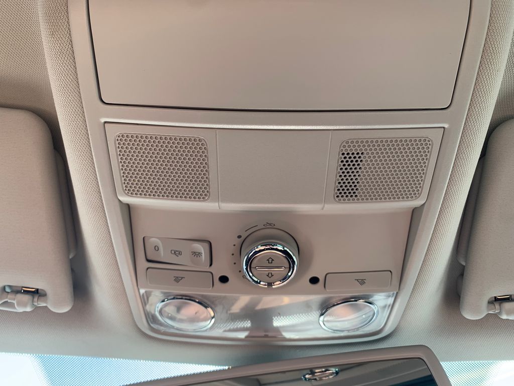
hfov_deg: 67.3
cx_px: 257
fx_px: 386
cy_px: 193
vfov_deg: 53.1
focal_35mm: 26
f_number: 1.8
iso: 25
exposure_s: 1/141
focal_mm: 4.25
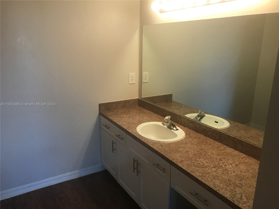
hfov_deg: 63.4
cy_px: 104
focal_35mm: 28
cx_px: 140
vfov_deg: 49.7
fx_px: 226
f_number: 1.8
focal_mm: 3.99
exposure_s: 1/30
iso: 32
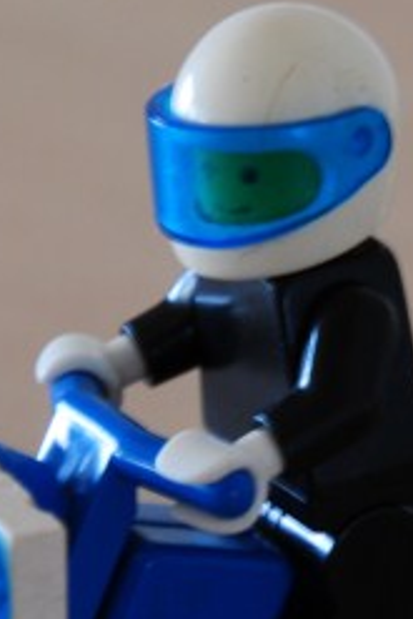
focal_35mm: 412
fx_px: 7079
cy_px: 434
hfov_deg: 3.3
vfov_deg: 5.0
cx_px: 273
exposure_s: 1/5
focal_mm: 70
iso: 200
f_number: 8
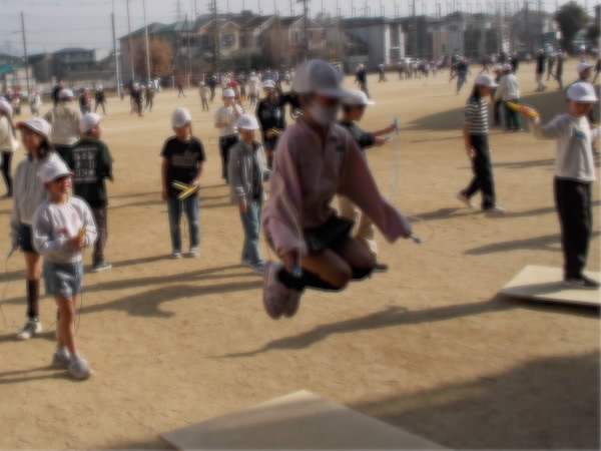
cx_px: 300
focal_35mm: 29
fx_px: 503
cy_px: 226
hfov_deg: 61.7
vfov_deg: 48.2
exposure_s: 1/1000
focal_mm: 4.1
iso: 80
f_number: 3.3
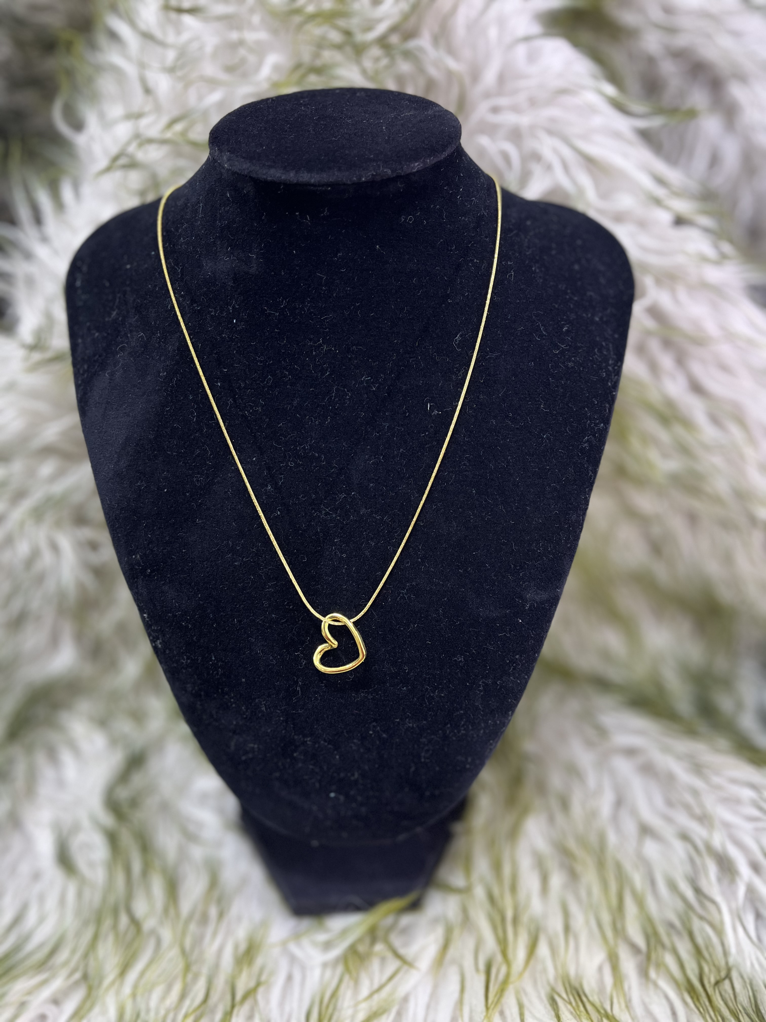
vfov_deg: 67.3
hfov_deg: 53.1
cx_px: 383
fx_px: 767
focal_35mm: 26
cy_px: 511
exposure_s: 1/51
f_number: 1.6
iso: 160
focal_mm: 5.1
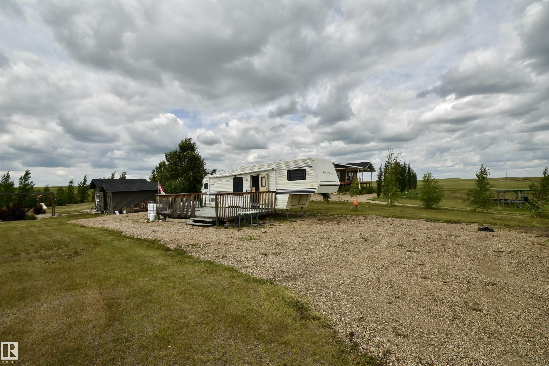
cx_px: 274
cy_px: 183
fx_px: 229
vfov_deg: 77.3
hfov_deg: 100.4
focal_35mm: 15
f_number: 13
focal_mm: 10
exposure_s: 1/200
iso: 100
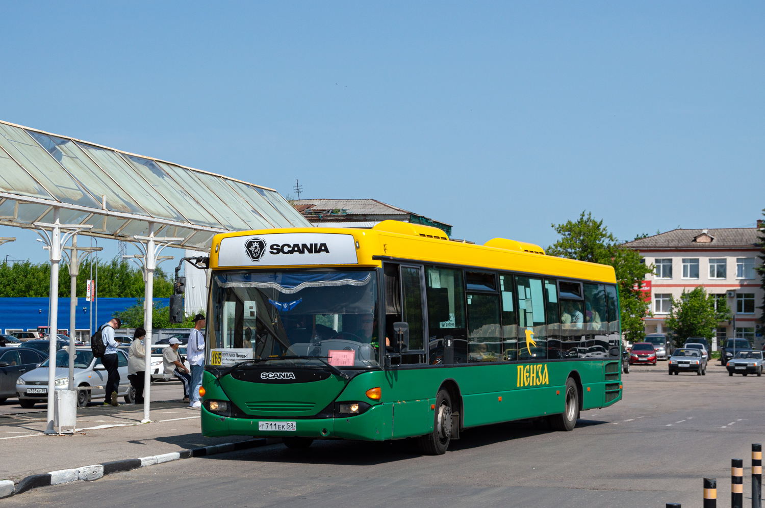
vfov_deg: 23.7
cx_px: 382
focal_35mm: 57
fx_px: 1210
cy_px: 254
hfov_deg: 35.1
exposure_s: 1/1000
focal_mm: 38
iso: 100
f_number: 7.1
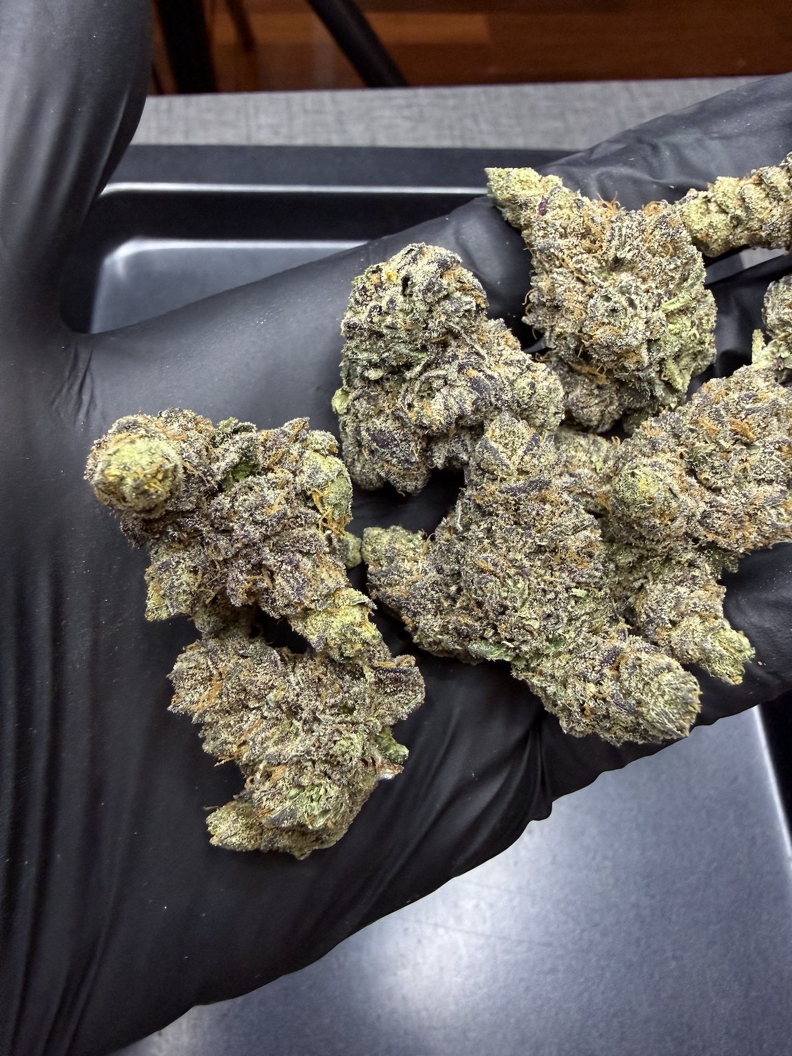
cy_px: 528
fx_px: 732
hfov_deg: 56.8
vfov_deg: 71.6
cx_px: 396
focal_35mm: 24
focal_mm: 2.22
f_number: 2.2
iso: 400
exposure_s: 1/50
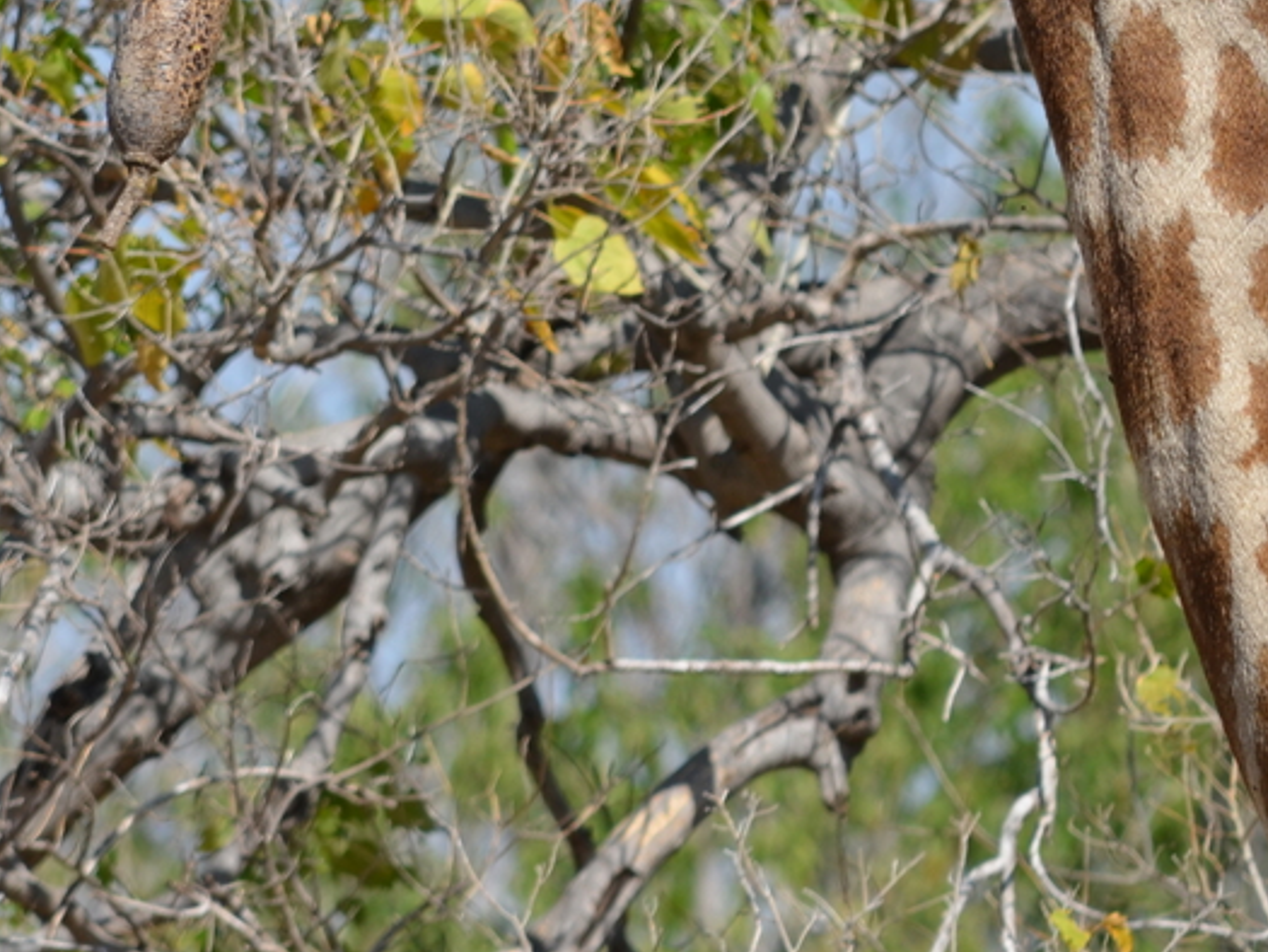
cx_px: 684
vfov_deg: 1.4
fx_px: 38581
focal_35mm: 1053
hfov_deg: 1.9
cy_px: 140
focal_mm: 300
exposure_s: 1/640
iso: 200
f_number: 6.3
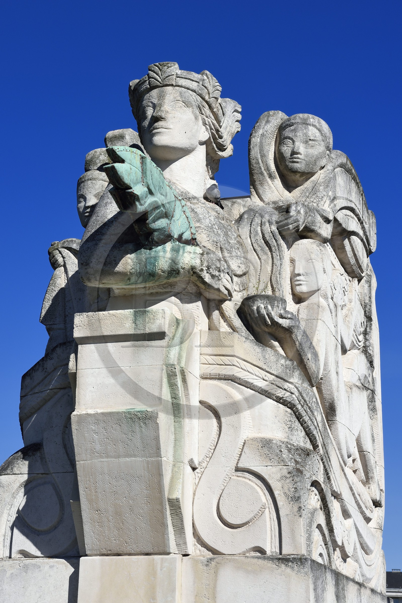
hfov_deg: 19.5
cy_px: 302
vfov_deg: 28.8
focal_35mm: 70
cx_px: 201
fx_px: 1172
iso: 200
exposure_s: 1/320
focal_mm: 70
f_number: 13
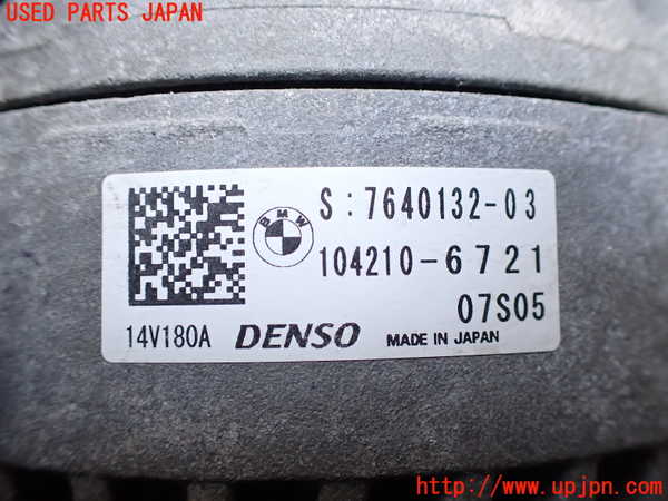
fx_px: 579
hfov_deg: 60.0
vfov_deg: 46.8
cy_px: 250
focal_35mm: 30
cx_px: 334
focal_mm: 5.4
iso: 320
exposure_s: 1/125
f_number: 2.3
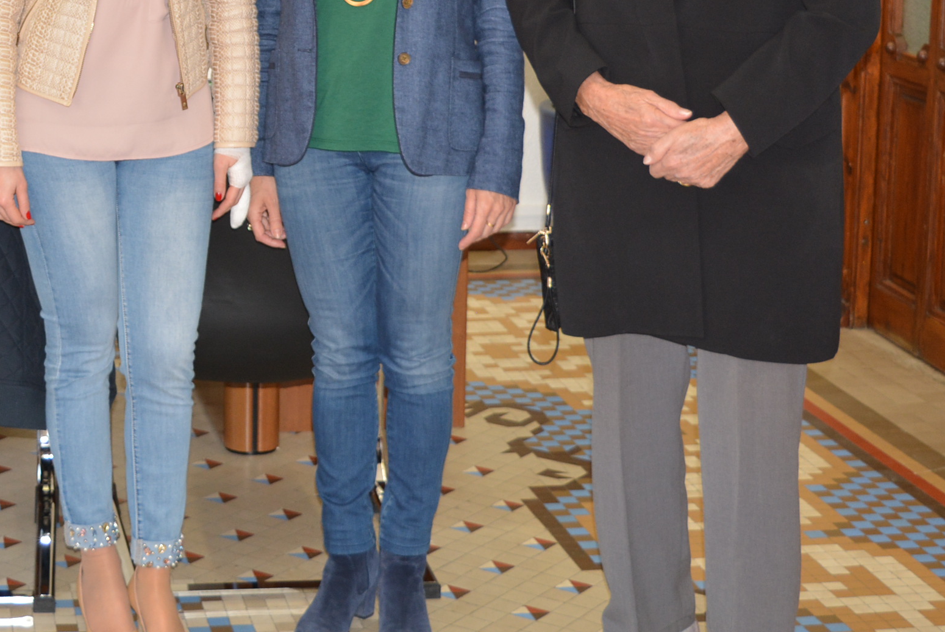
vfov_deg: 16.1
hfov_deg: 23.5
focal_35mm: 84
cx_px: 90
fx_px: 2206
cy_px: 81
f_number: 4.2
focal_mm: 29
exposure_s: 1/60
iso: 400
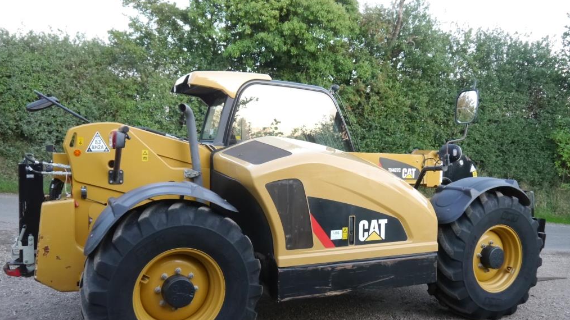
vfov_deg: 35.6
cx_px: 286
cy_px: 172
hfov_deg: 59.5
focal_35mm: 33
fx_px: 499
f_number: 3.6
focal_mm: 15
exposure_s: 1/50
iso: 1600
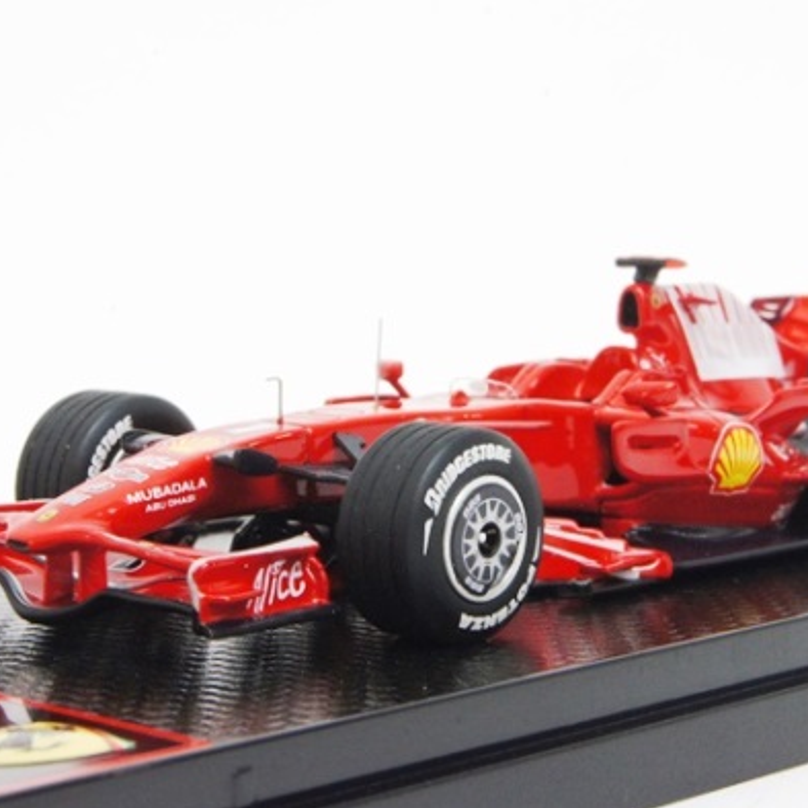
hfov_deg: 16.3
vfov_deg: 16.3
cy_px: 407
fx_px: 2816
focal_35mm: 107
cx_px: 488
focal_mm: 55
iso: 1600
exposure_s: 1/3
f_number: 36
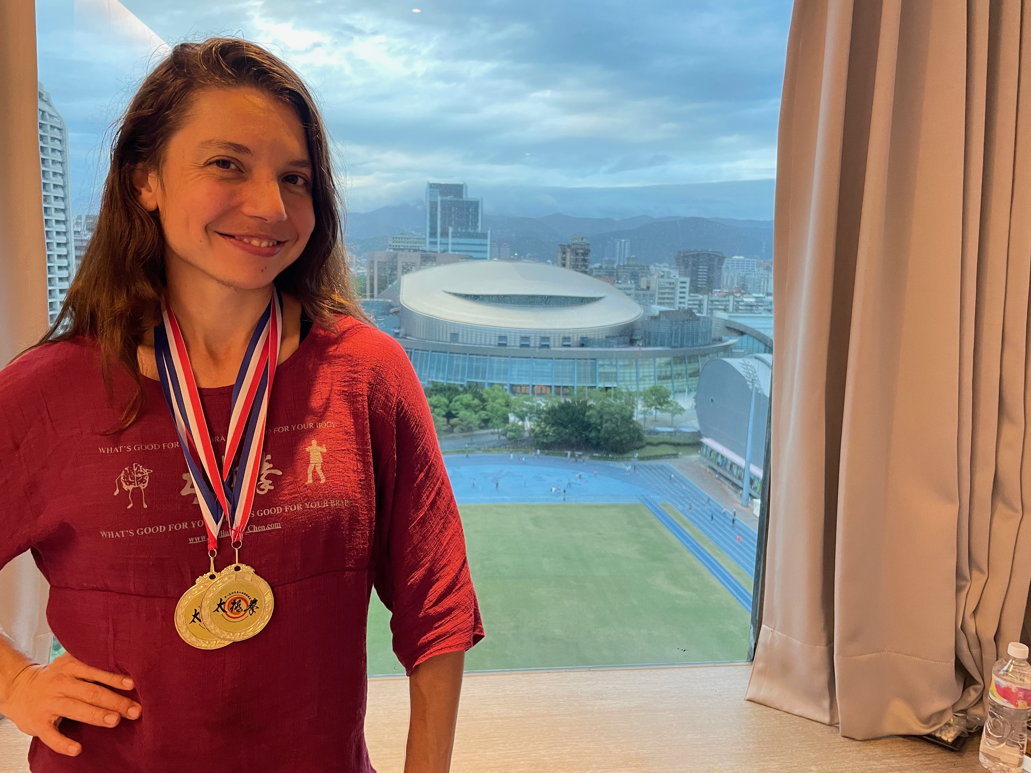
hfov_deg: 67.3
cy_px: 386
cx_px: 516
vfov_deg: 53.1
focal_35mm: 26
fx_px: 774
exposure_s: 1/60
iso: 200
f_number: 1.6
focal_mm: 4.2
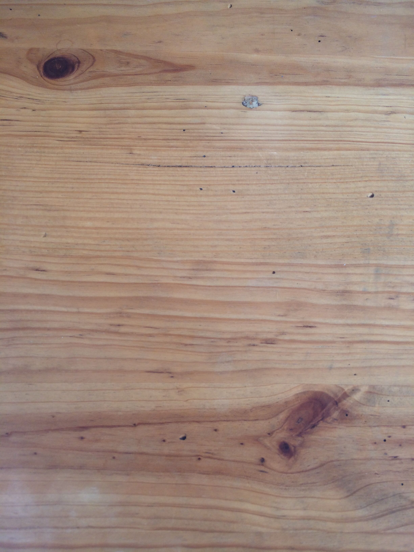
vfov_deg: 61.7
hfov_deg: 48.2
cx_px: 207
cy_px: 276
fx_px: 462
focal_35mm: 29
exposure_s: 1/50
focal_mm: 4.15
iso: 32
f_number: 2.2
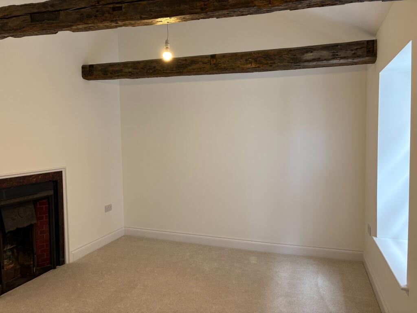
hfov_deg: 67.3
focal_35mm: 26
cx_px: 208
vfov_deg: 53.1
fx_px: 313
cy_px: 156
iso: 80
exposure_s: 1/50
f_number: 1.6
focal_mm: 5.96
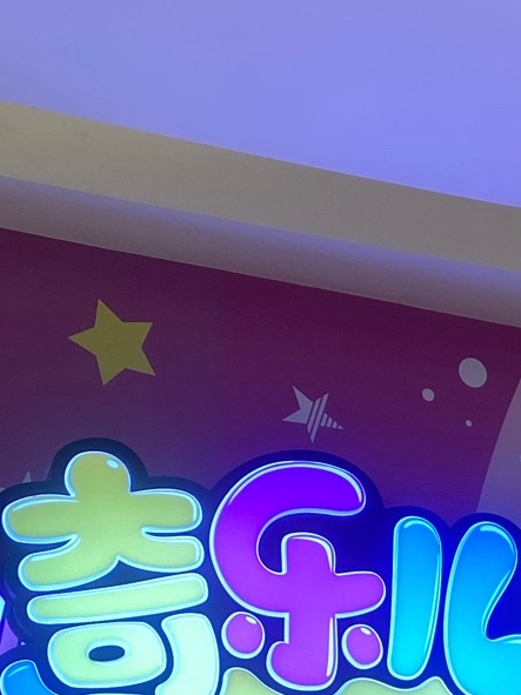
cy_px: 1090
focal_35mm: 88
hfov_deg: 15.9
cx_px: 692
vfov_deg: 19.1
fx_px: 1767
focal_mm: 4.25
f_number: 1.8
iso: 64
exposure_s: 1/100
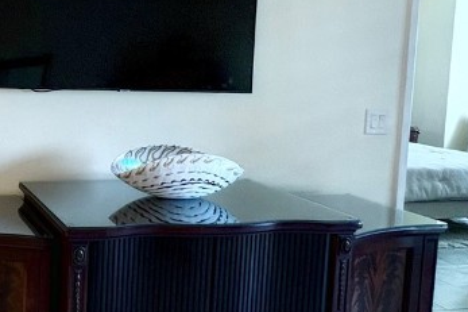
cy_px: 93
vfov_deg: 30.8
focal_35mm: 43
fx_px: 559
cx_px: -24
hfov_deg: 38.9
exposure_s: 1/60
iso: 200
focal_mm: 2.22
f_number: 2.2
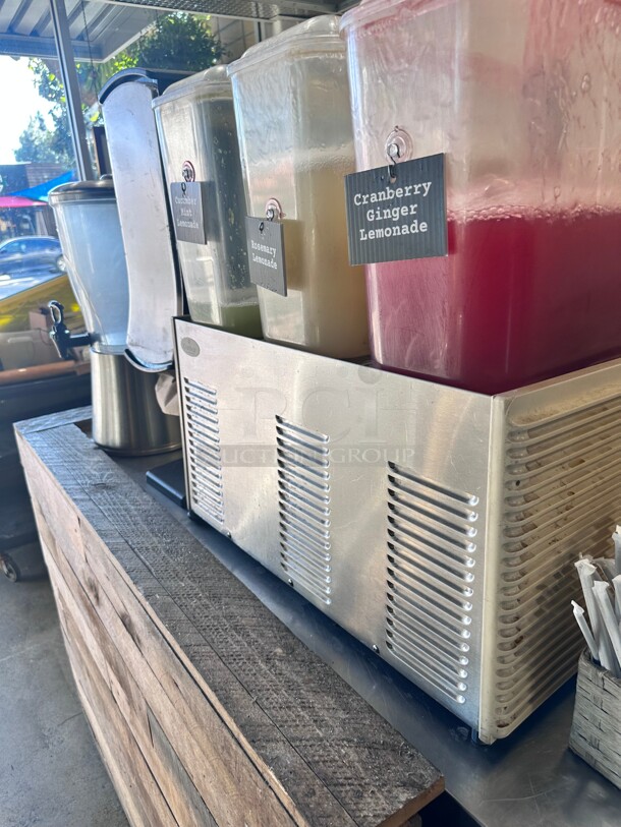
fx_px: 574
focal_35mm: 24
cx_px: 310
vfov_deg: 71.6
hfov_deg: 56.8
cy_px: 414
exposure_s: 1/227
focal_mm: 6.86
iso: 64
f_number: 1.78
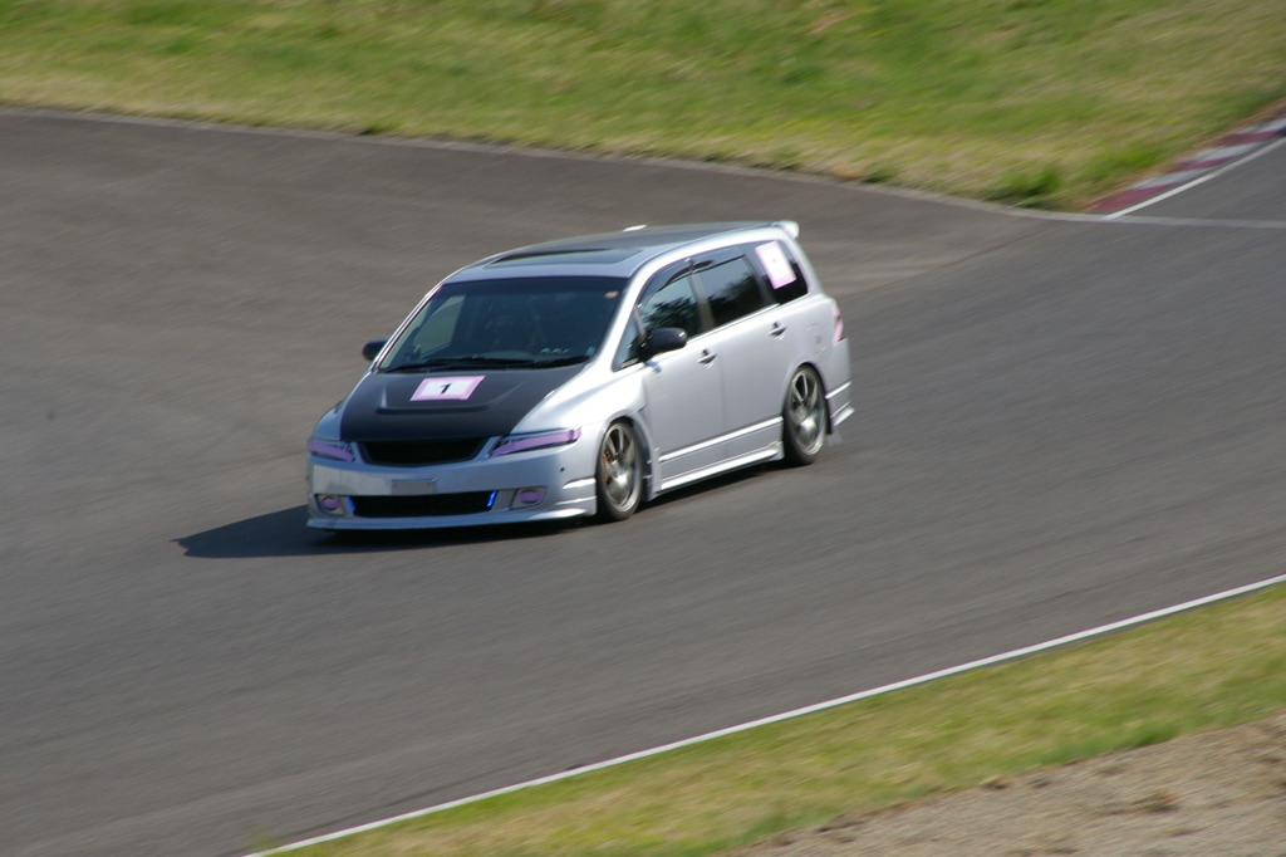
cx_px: 643
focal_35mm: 345
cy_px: 428
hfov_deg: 6.0
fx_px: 12320
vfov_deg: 4.0
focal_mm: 230
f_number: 16
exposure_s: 1/125
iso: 200
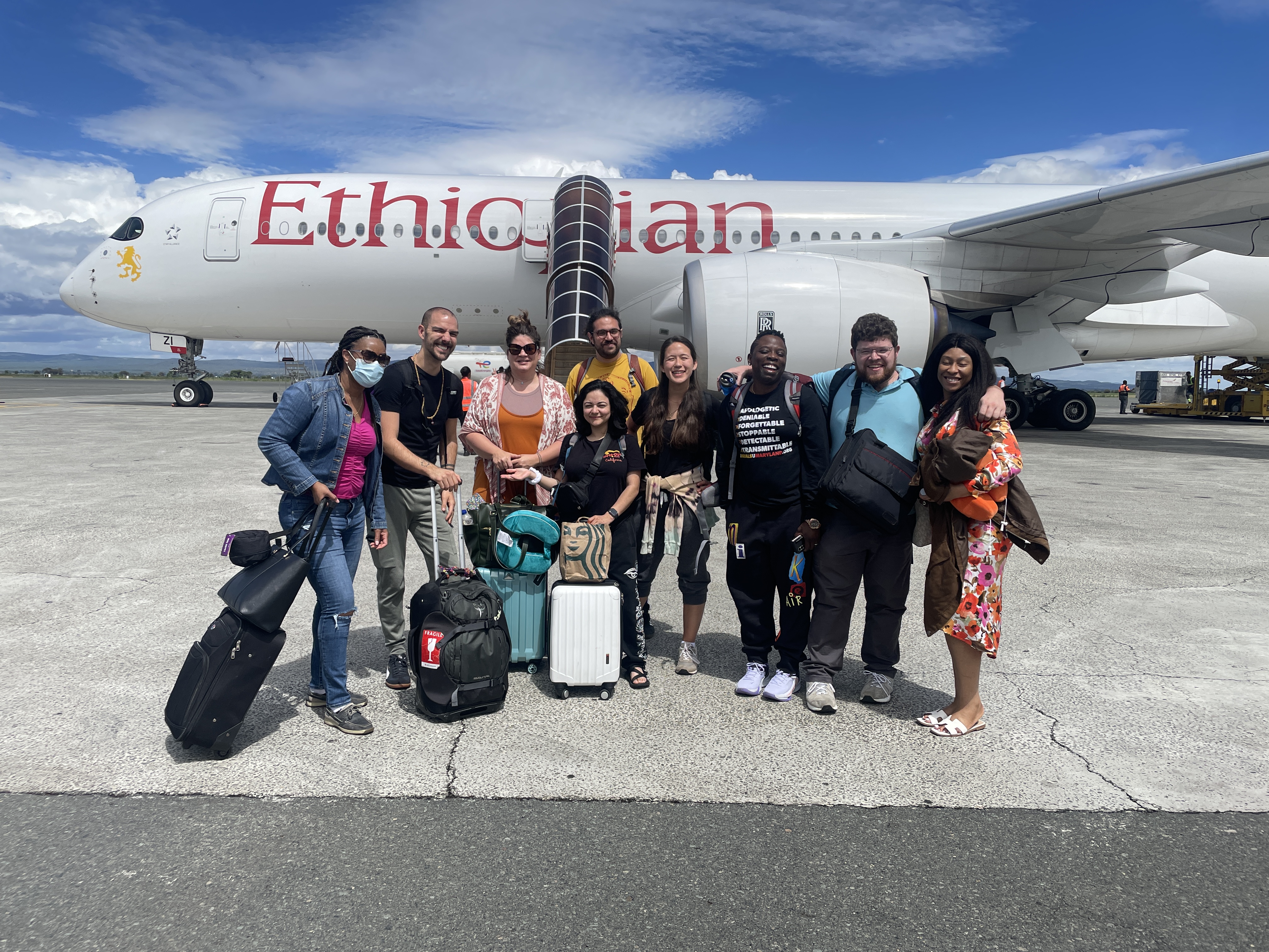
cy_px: 476
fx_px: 953
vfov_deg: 53.1
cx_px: 634
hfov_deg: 67.3
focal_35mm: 26
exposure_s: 1/5814
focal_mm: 4.2
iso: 32
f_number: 1.6
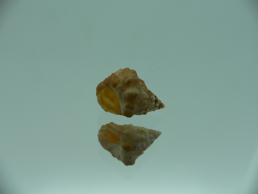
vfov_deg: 40.7
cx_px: 129
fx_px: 261
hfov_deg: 52.6
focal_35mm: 35
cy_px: 97
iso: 80
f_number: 2.8
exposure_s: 1/80
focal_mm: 4.6
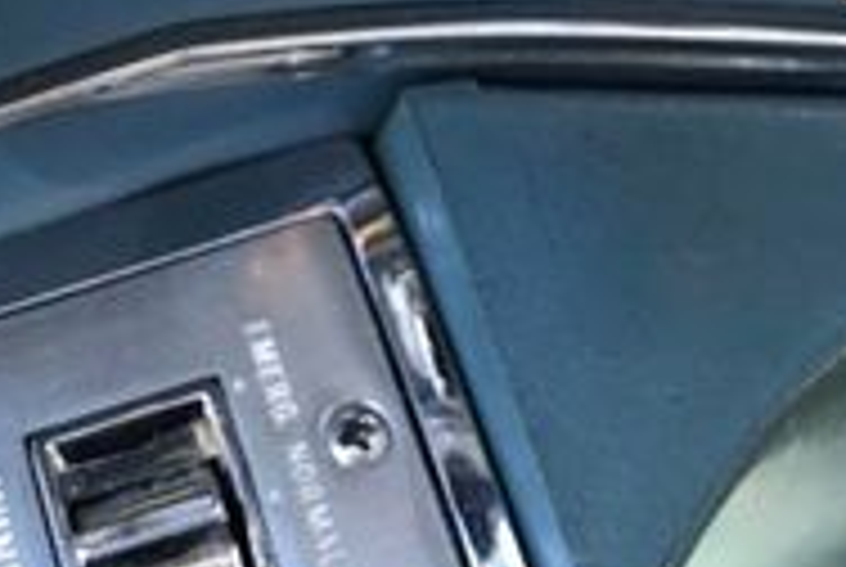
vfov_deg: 13.1
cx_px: 45
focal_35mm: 99
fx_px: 2330
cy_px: -302
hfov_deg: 20.1
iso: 32
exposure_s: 1/45
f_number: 1.8
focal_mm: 3.99
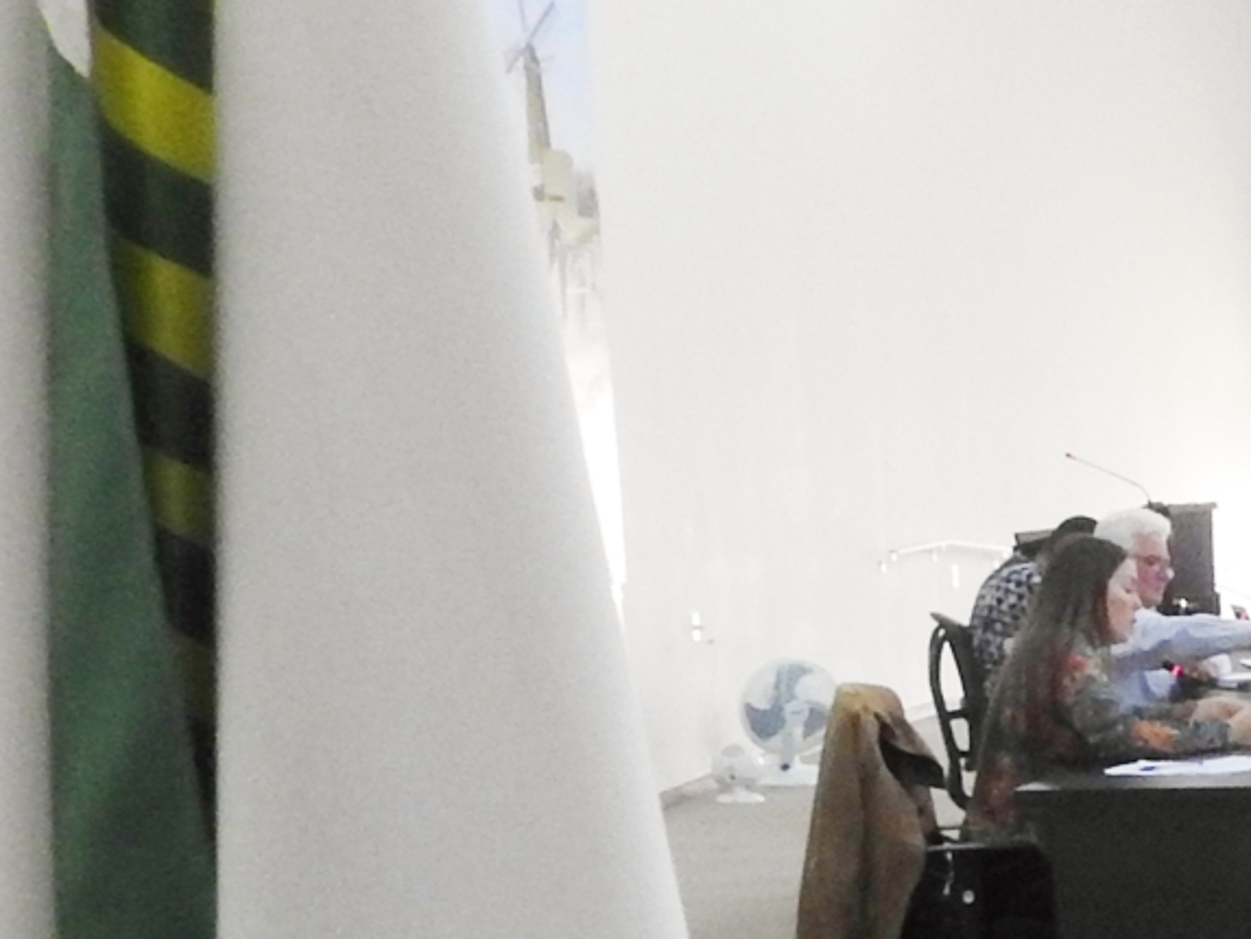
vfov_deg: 14.7
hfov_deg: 17.5
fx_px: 3579
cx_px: 1958
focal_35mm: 99
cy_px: 961
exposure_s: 1/8
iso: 400
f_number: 6
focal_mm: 4.3
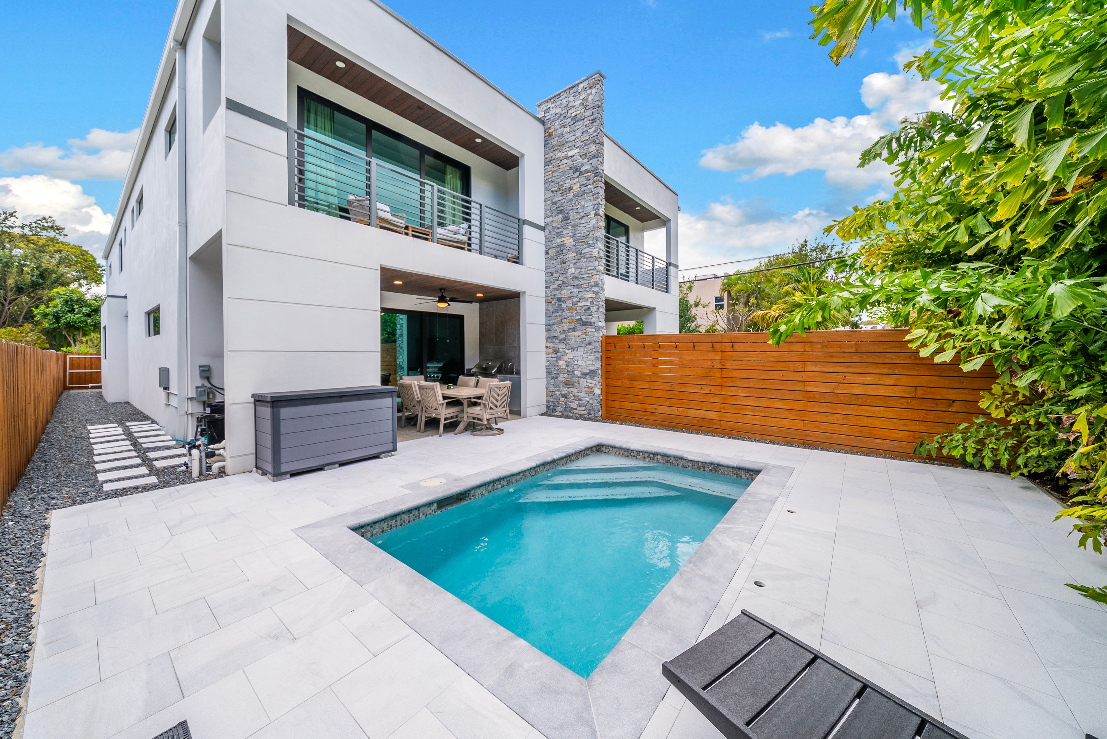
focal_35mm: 12
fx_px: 369
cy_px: 370
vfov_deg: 90.1
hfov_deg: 112.6
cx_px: 554
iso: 100
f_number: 8
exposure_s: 1/100
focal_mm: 12
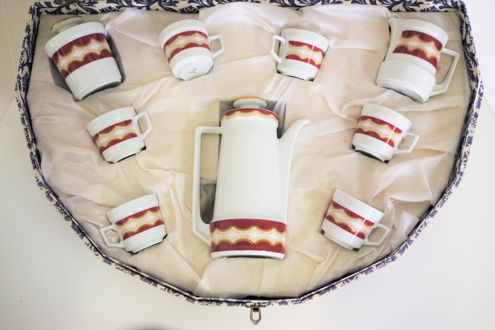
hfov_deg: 48.5
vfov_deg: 33.4
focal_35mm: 40
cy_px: 161
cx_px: 245
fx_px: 550
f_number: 4
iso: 400
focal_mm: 26.25
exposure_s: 1/60
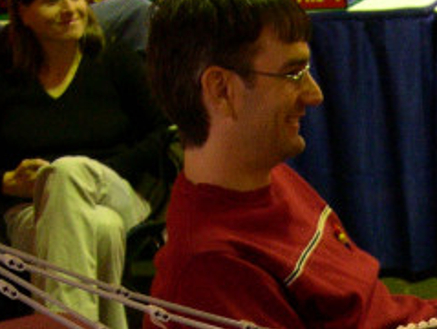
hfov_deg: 15.1
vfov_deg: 11.2
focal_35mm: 127
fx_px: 1606
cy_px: 512
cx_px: 488
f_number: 2.8
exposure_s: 1/20.9
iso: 400
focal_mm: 8
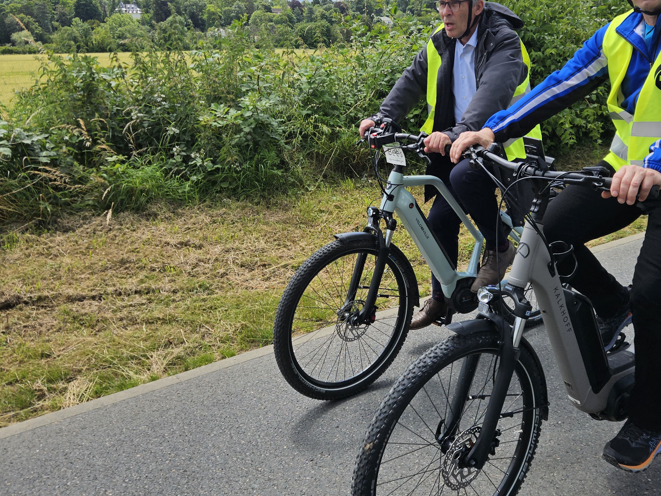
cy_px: 164
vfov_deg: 39.2
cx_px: 382
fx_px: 687
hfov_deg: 51.2
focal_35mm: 36
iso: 25
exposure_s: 1/1529
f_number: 1.8
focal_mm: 5.4
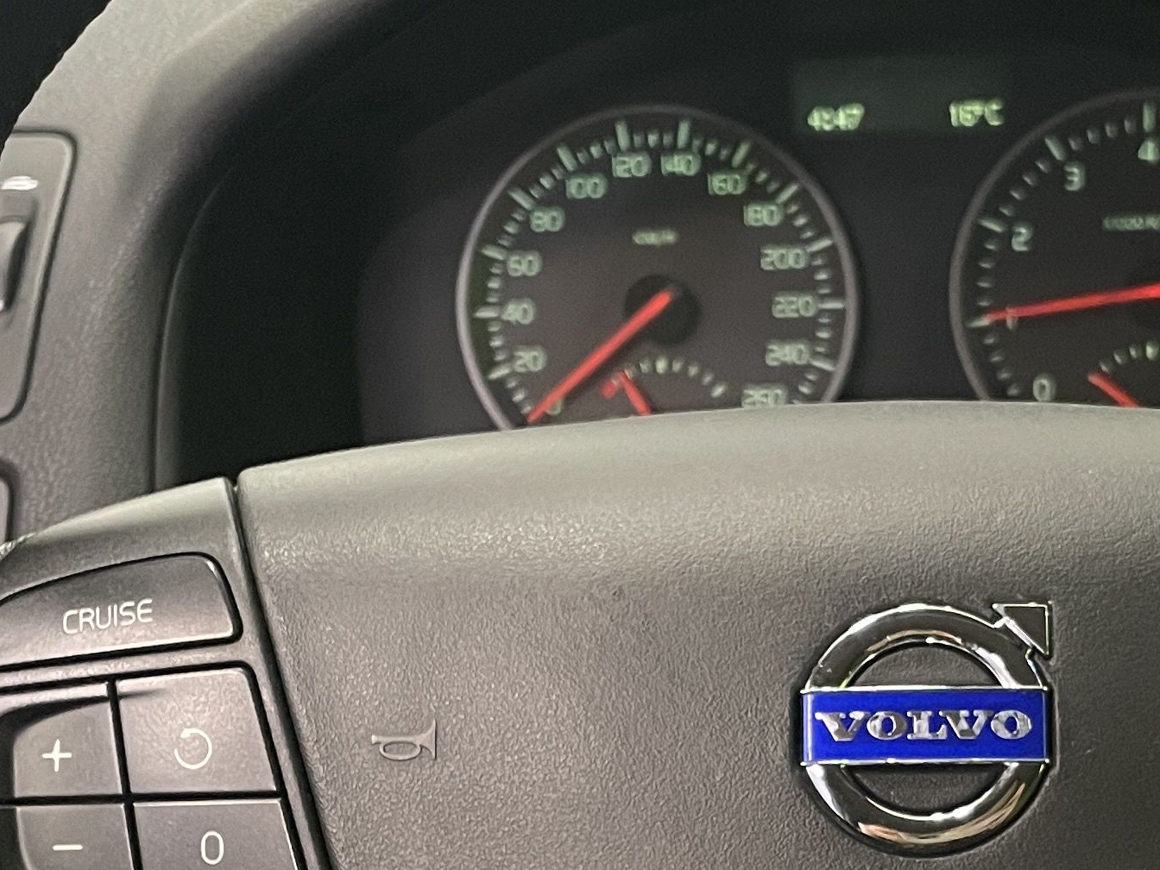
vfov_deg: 18.7
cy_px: 741
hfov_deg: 24.7
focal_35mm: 78
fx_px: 2614
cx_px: 889
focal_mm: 4.2
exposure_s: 1/50
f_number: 1.6
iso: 250
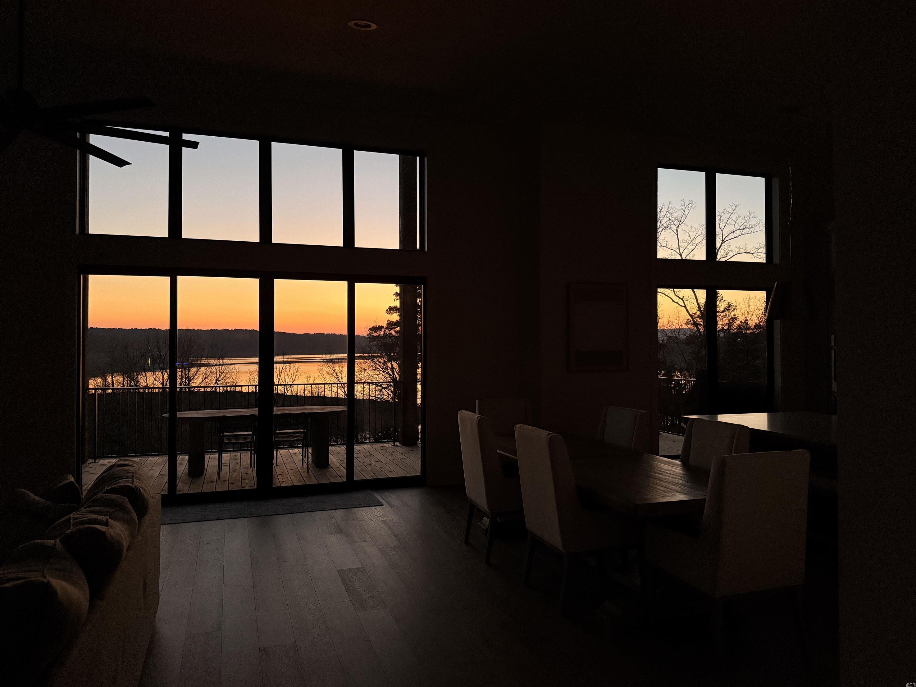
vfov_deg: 54.9
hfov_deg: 69.4
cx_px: 460
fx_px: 662
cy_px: 331
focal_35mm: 25
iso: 1000
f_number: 1.78
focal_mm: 6.76
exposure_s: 1/37
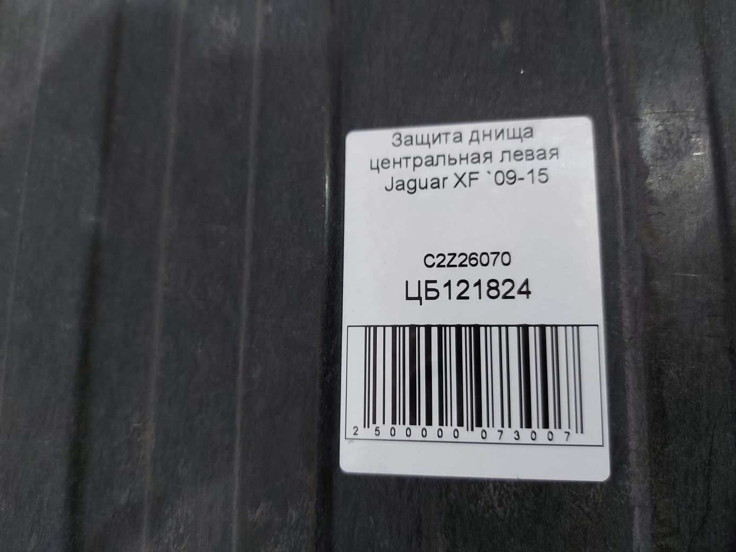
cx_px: 368
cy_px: 276
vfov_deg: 56.8
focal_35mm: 24
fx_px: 510
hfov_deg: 71.6
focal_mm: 5.23
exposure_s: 1/50
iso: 160
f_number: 1.8
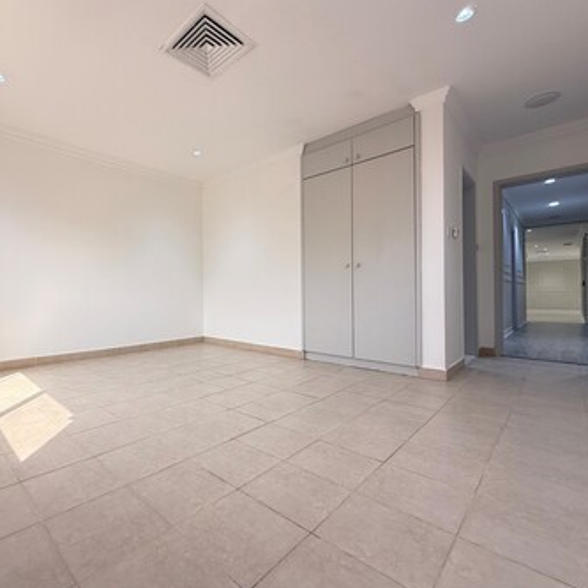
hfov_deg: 81.6
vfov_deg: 84.0
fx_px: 327
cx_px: 204
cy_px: 292
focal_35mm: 17
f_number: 2.2
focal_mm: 2.22
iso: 100
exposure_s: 1/99
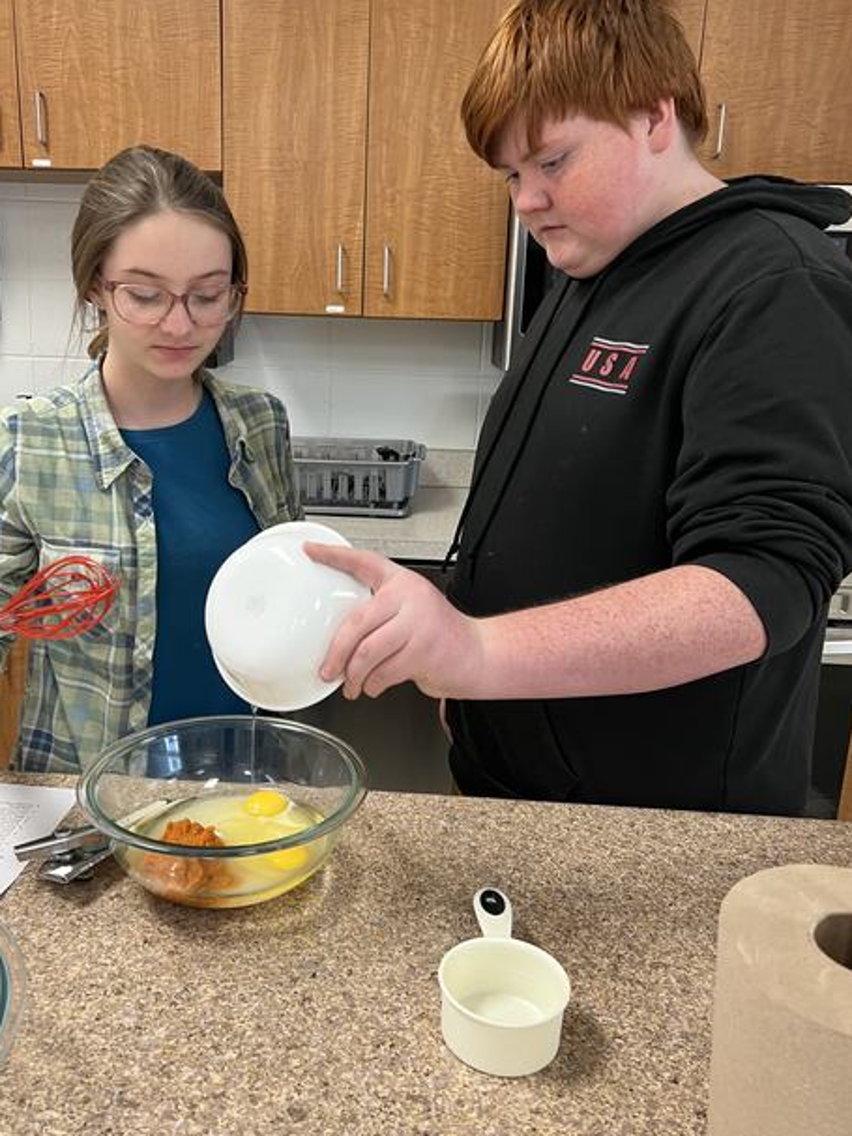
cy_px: 546
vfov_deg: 60.0
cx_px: 366
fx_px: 985
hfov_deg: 46.7
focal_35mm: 30
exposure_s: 1/60
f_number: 1.5
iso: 100
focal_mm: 5.7
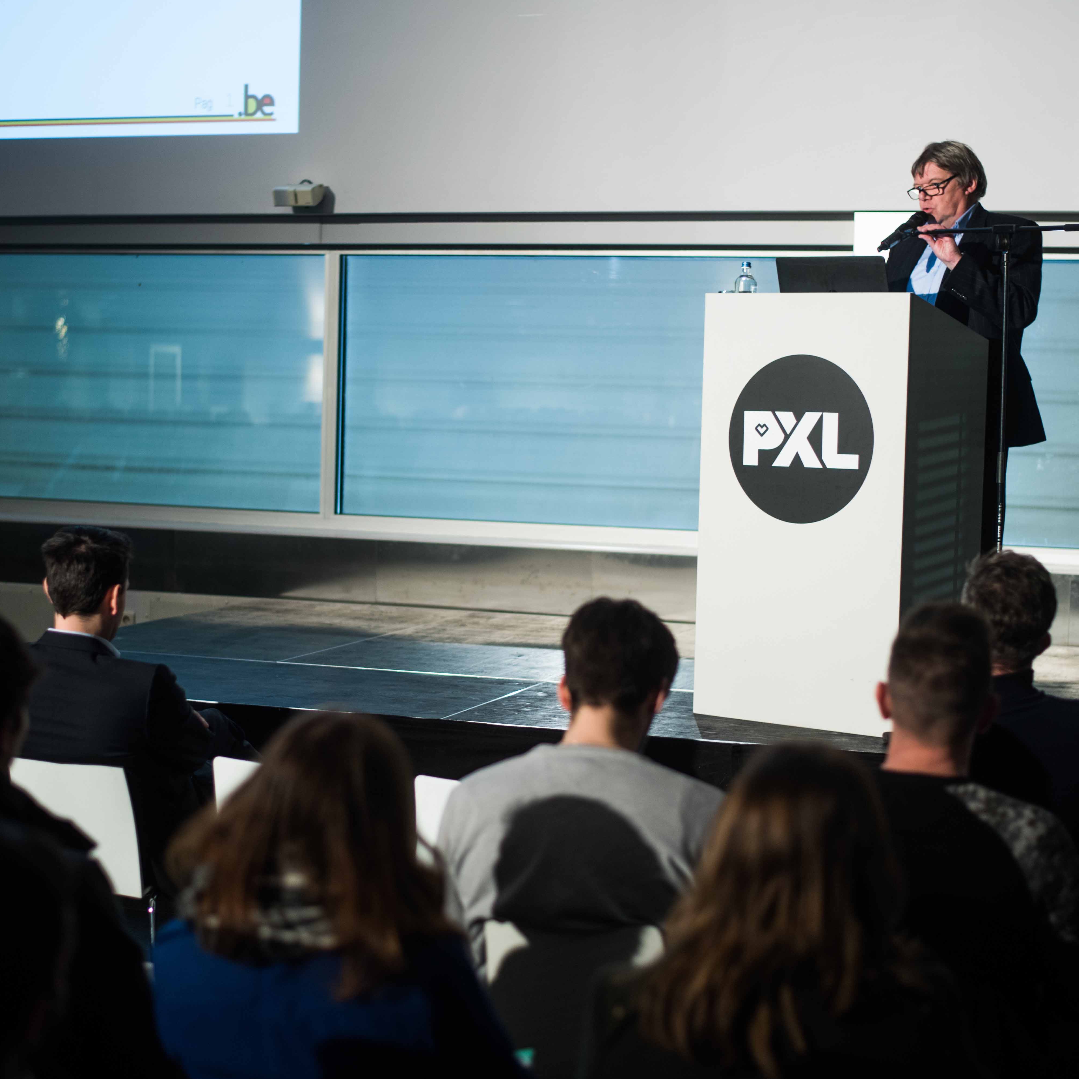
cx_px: 465
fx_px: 2257
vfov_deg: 26.9
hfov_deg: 26.9
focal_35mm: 64
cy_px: 540
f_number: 1.8
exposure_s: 1/80
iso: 400
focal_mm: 50
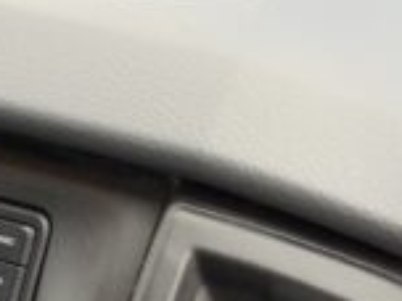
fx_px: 1417
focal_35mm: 122
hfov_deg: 15.6
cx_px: -79
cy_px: 412
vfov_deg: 11.8
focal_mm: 3
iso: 64
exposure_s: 1/113
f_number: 1.8
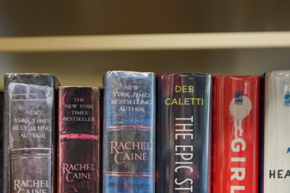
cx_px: 107
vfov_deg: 18.7
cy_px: 211
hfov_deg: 28.7
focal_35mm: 70
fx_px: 564
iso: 400
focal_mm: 28
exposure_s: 1/60
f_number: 4
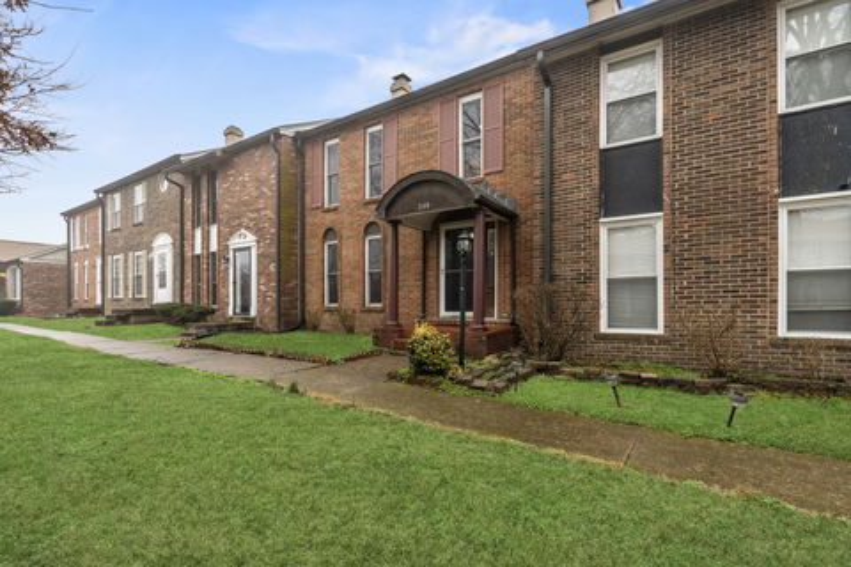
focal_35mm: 16
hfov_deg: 95.0
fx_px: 390
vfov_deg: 72.1
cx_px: 426
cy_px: 284
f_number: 9
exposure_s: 1/100
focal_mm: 11
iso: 250
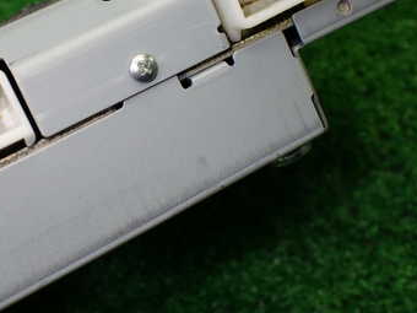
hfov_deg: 35.8
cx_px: 142
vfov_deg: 27.3
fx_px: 638
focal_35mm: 53
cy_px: 99
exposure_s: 1/125
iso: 160
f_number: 2.3
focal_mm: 5.4
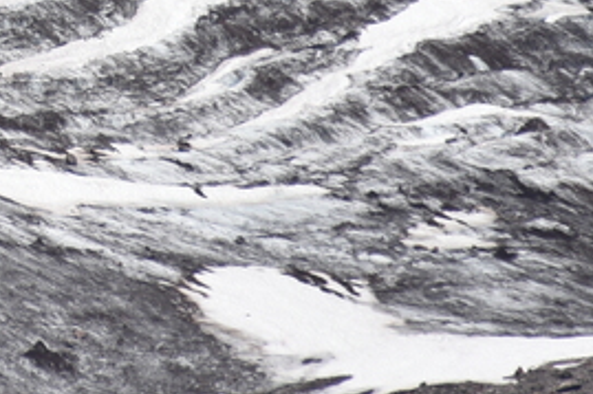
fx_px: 23491
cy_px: -409
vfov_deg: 1.0
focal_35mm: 1427
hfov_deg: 1.4
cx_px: -355
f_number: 8
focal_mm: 300
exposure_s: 1/640
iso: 100
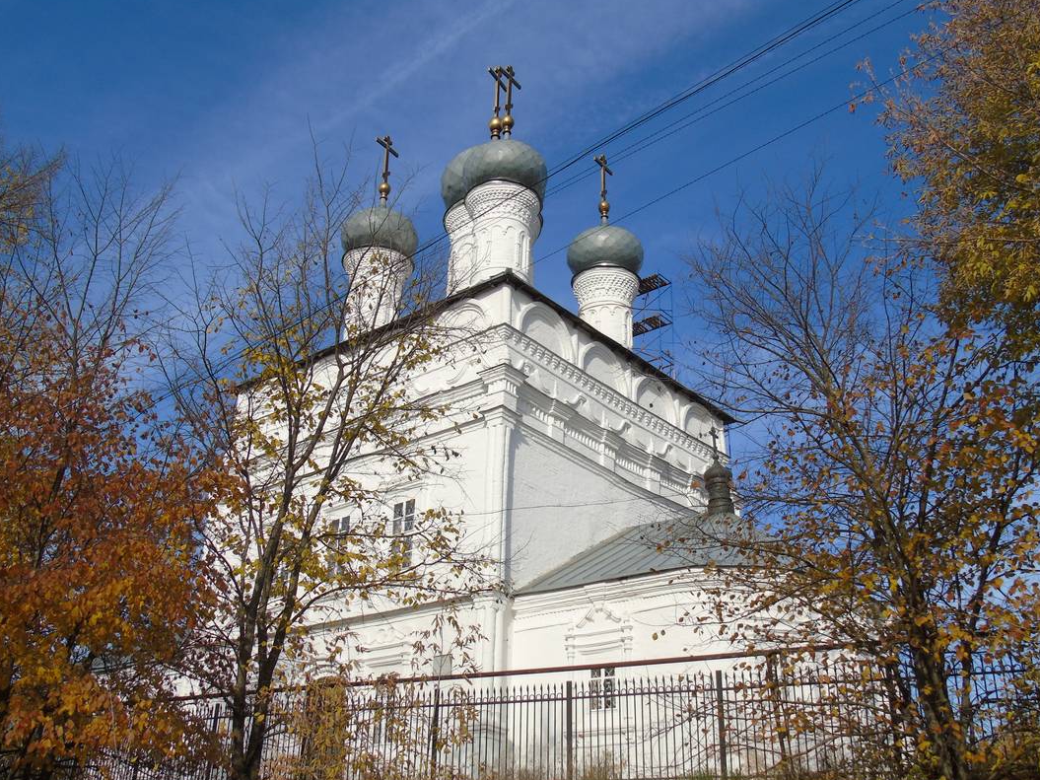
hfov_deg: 55.4
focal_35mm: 33
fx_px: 991
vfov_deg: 42.9
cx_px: 507
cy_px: 430
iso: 80
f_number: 3.6
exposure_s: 1/1000
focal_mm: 5.2
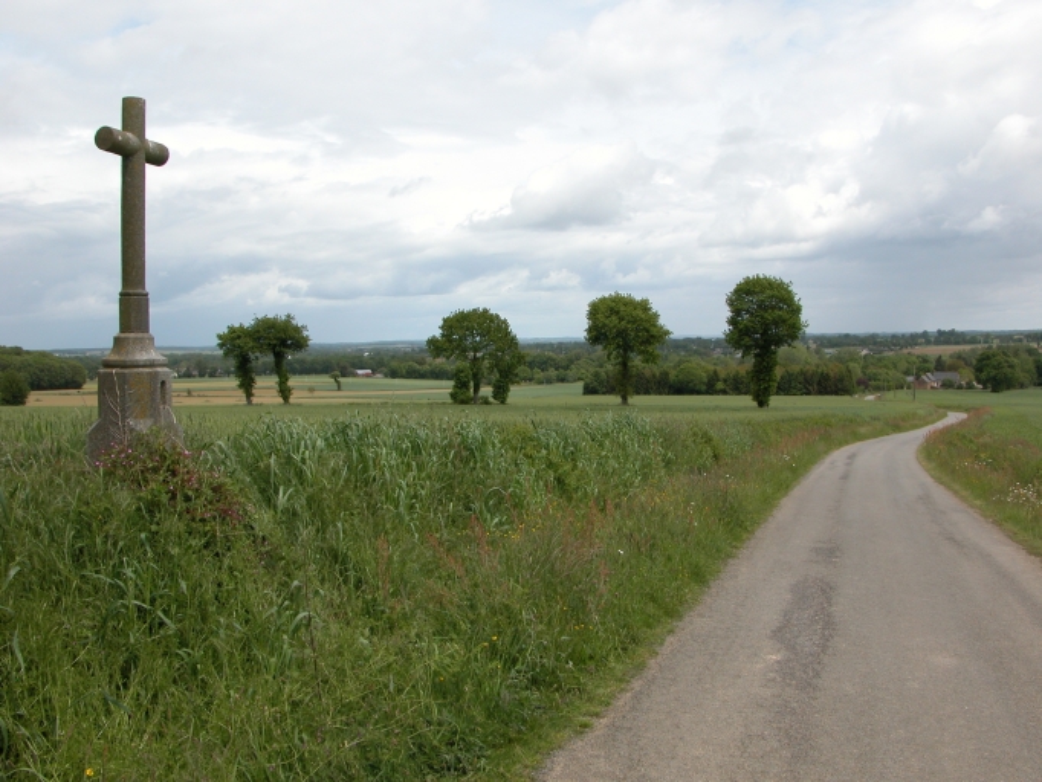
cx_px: 521
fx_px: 1054
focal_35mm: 35
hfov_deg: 52.6
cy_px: 391
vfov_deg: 40.7
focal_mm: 8.9
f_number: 5
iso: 100
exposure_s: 1/554
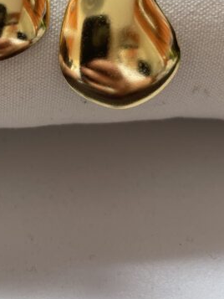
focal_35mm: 56
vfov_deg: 31.8
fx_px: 483
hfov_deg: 25.8
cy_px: 3
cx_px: 54
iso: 64
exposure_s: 1/121
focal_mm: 5.1
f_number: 1.6
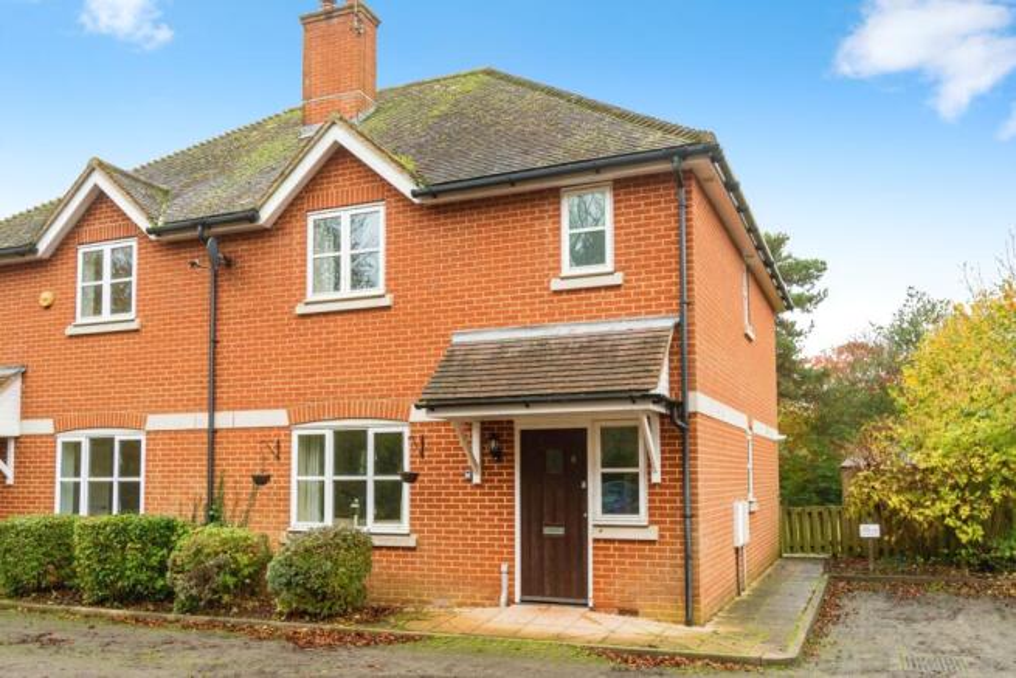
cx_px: 508
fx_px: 847
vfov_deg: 43.6
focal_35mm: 30
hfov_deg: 61.9
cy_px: 339
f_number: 7.1
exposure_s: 1/80
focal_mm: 20
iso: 400
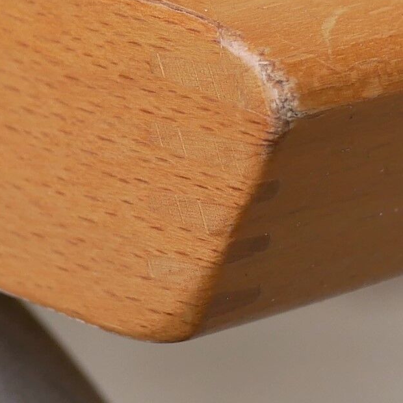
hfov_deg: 6.7
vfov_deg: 6.6
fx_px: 3451
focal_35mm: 262
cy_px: -47
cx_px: 159
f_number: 3.2
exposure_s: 1/320
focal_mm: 20
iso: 200
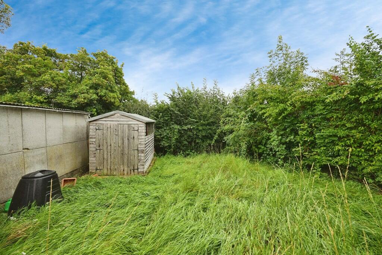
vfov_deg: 81.2
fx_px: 149
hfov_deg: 104.2
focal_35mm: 14
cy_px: 128
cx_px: 191
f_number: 5
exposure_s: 1/100
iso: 100
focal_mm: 14
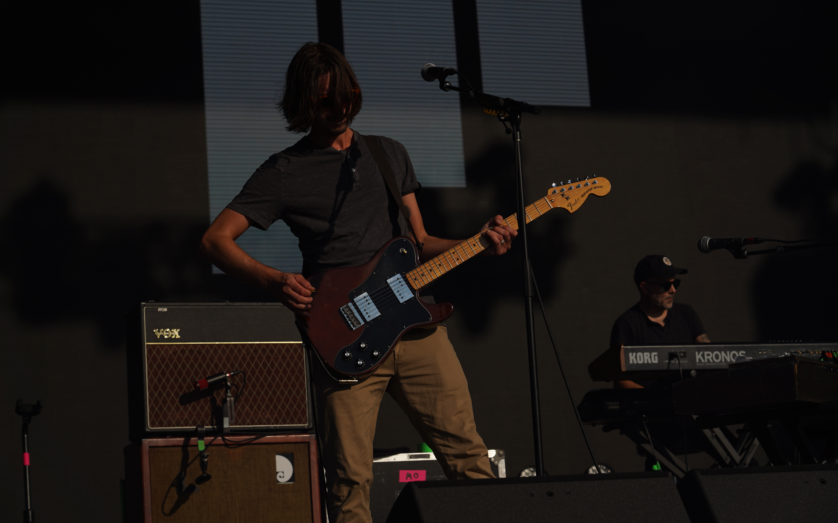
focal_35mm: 92
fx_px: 2101
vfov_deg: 14.2
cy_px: 245
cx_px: 420
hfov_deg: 22.6
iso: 100
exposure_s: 1/1250
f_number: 8
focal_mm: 90
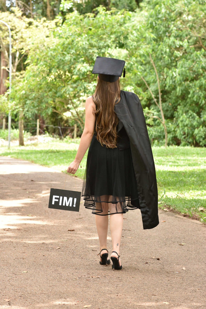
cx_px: 103
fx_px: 1094
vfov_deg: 16.1
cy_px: 154
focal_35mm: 128
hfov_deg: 10.8
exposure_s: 1/200
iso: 500
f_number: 5.6
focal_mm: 85
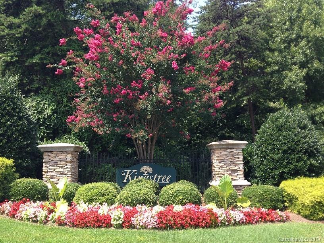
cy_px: 122
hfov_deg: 55.4
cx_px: 162
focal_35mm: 33
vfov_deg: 42.9
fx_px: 309
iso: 50
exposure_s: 1/455
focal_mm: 4.12
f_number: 2.4
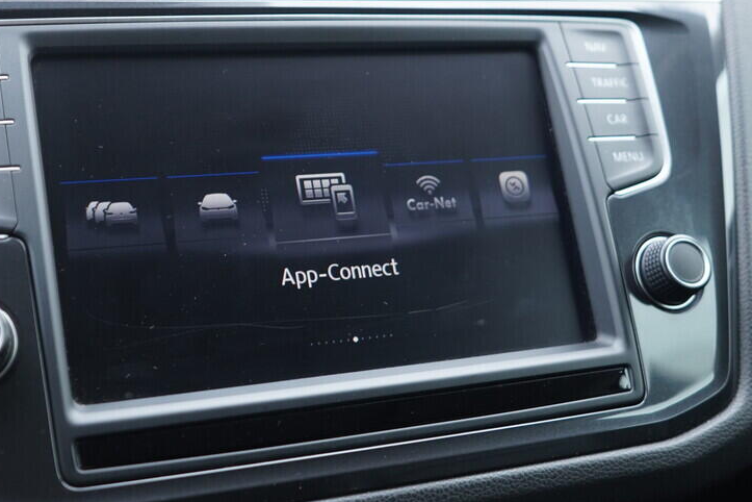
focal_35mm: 51
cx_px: 319
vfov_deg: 26.4
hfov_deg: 38.8
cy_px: 210
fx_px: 1065
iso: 500
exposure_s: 1/40
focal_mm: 24
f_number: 2.8
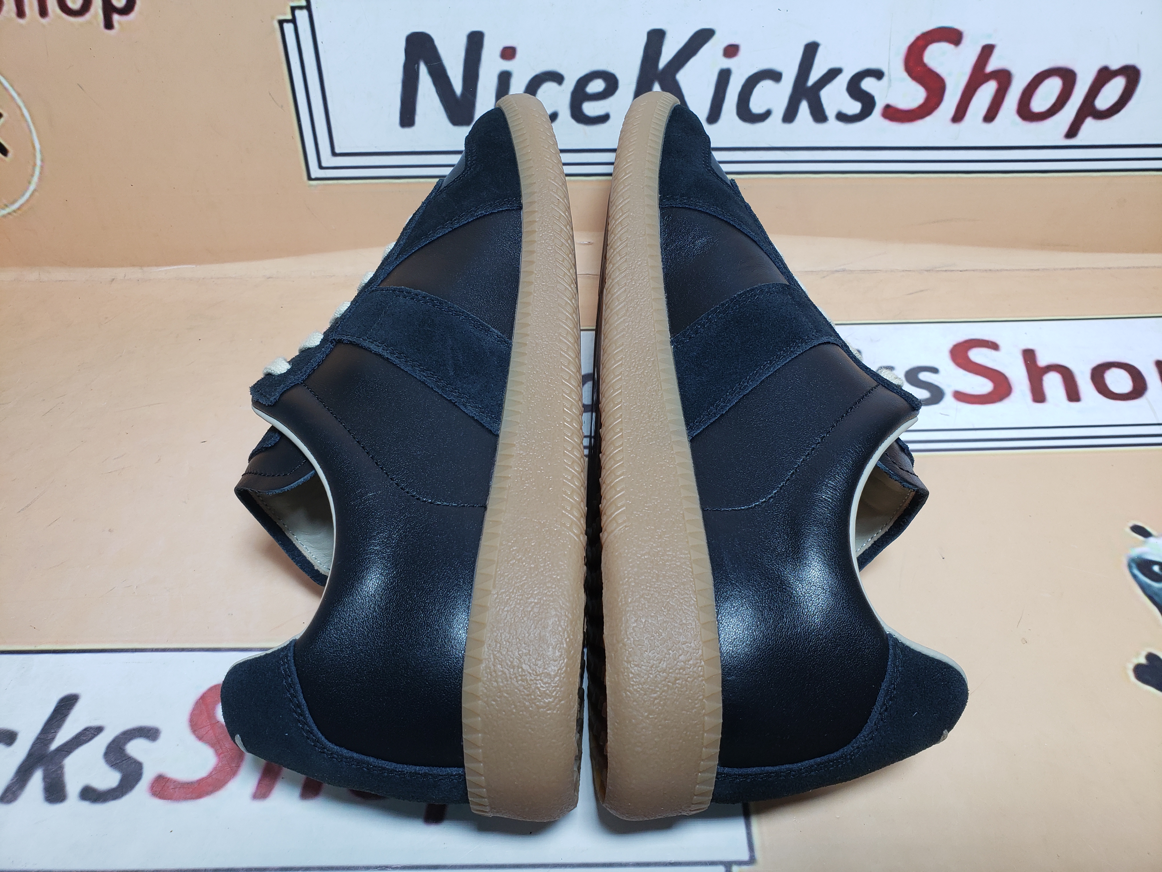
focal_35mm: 26
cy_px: 436
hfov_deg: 67.3
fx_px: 873
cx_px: 581
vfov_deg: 53.1
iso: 50
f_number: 2.4
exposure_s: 1/187
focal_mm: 4.3
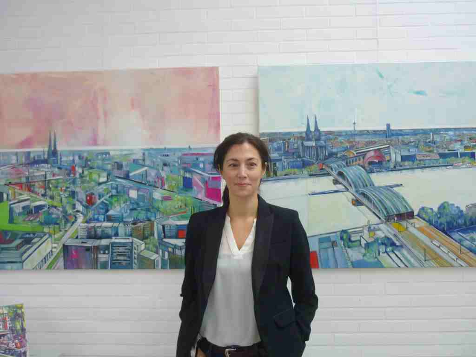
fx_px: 454
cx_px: 238
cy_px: 178
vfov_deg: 42.9
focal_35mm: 33
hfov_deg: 55.4
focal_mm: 5.5
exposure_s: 1/30
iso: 125
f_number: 2.8
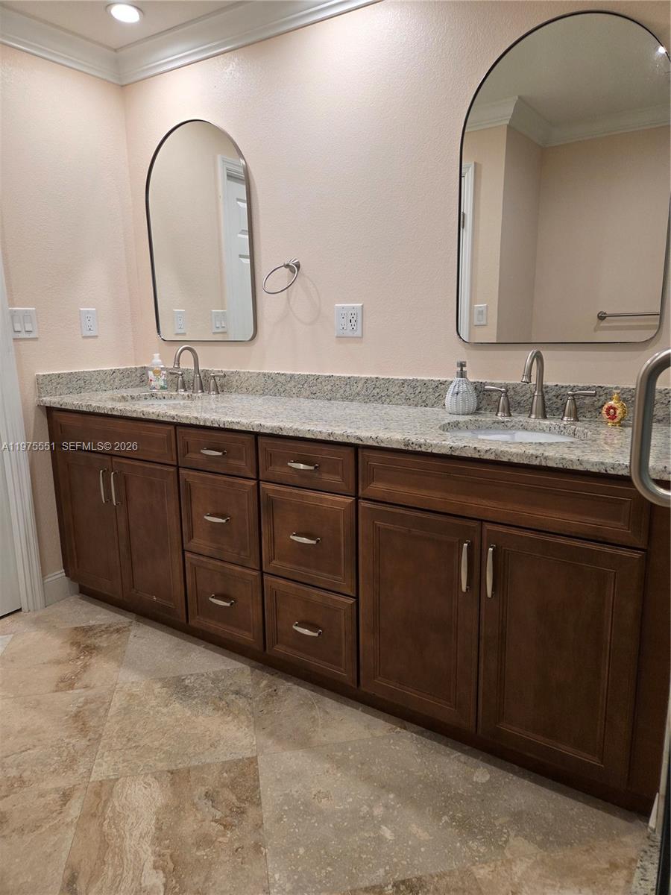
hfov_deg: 58.9
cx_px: 336
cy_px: 448
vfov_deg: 73.9
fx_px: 594
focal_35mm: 23
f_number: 1.8
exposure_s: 1/120
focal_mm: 5.4
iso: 160
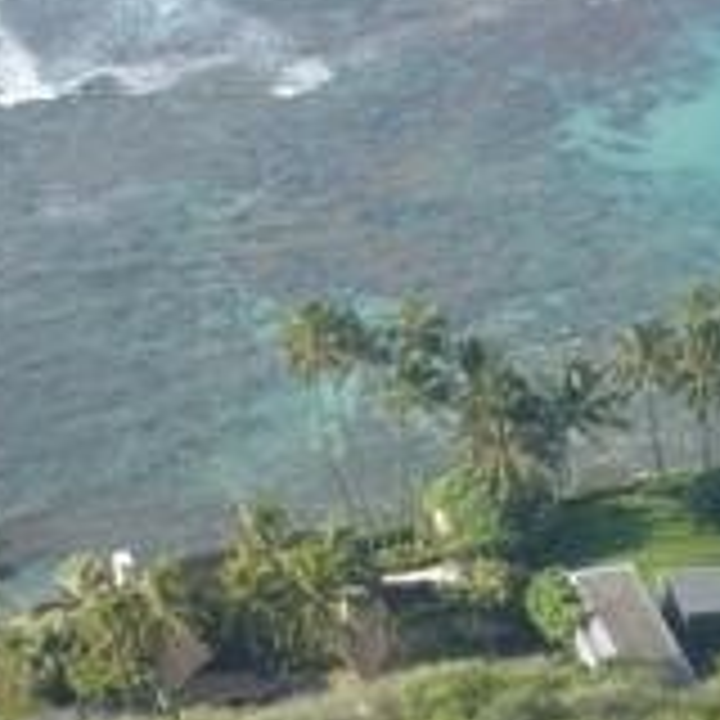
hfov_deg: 6.9
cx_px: 976
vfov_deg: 6.9
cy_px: 288
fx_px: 5930
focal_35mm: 252
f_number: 5.3
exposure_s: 1/200
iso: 100
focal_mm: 18.2
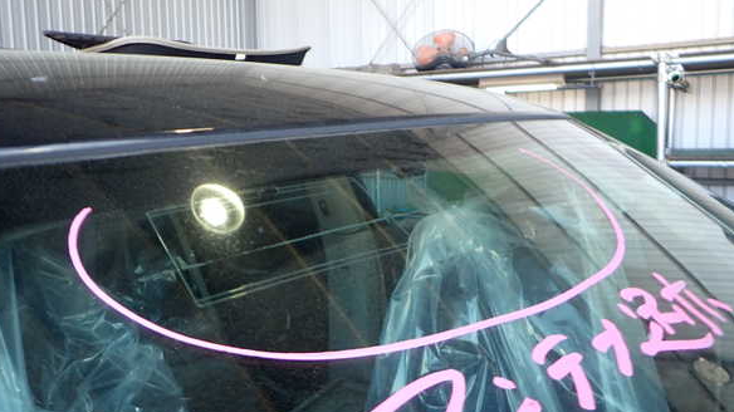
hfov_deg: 67.9
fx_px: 545
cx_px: 361
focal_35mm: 28
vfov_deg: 41.4
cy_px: 180
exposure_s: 1/125
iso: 200
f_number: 2
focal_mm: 4.5
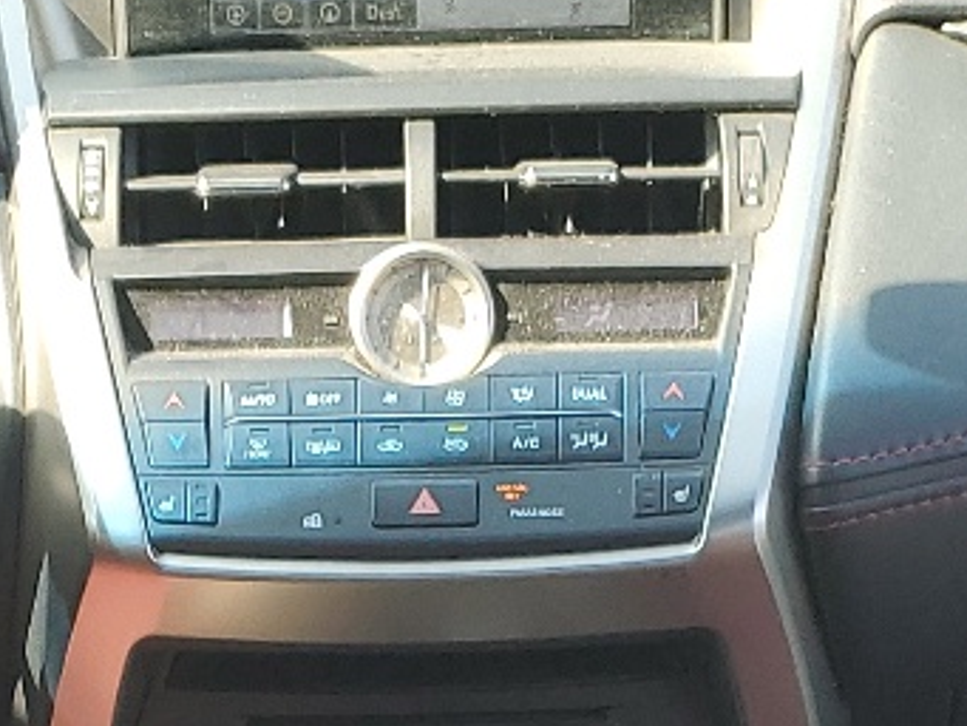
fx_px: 3409
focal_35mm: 122
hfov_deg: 16.1
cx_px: 420
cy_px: 1432
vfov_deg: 11.1
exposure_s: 1/217
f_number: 1.5
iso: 50
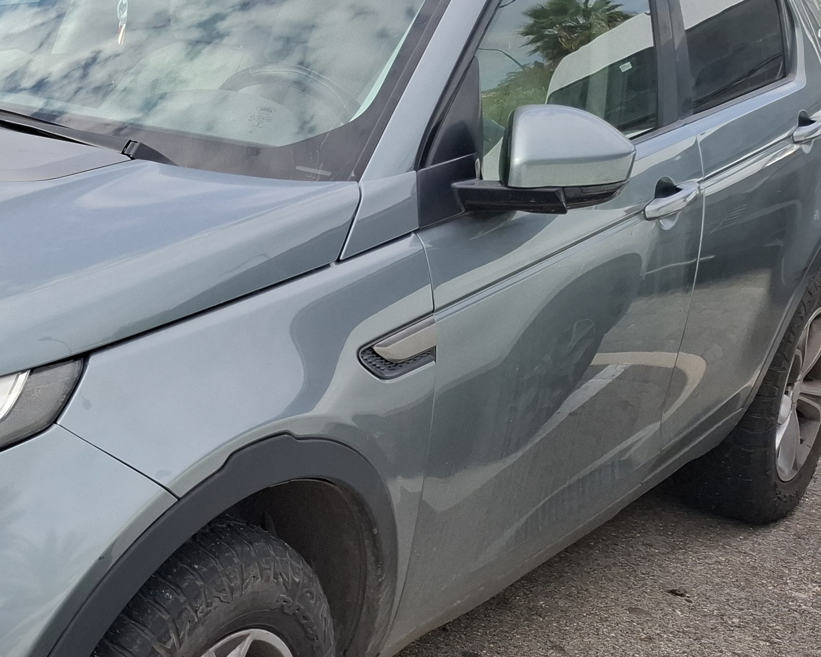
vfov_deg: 26.2
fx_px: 1409
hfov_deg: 28.9
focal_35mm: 58
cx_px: -119
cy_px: 262
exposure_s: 1/838
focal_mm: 5.54
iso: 50
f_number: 1.8
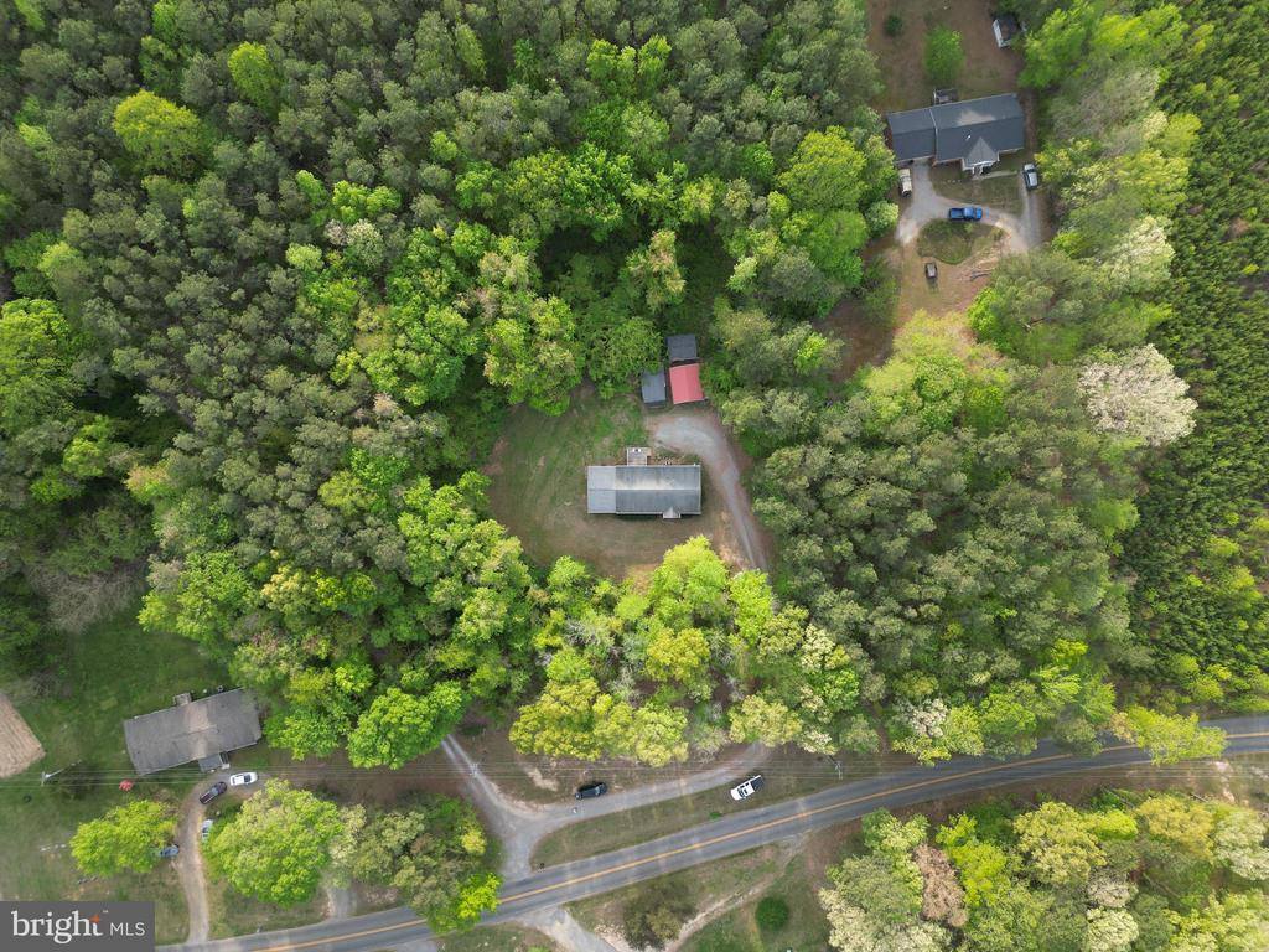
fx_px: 880
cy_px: 476
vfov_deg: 56.8
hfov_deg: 71.6
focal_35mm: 24
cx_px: 634
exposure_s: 1/320
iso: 100
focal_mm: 6.72
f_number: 1.7
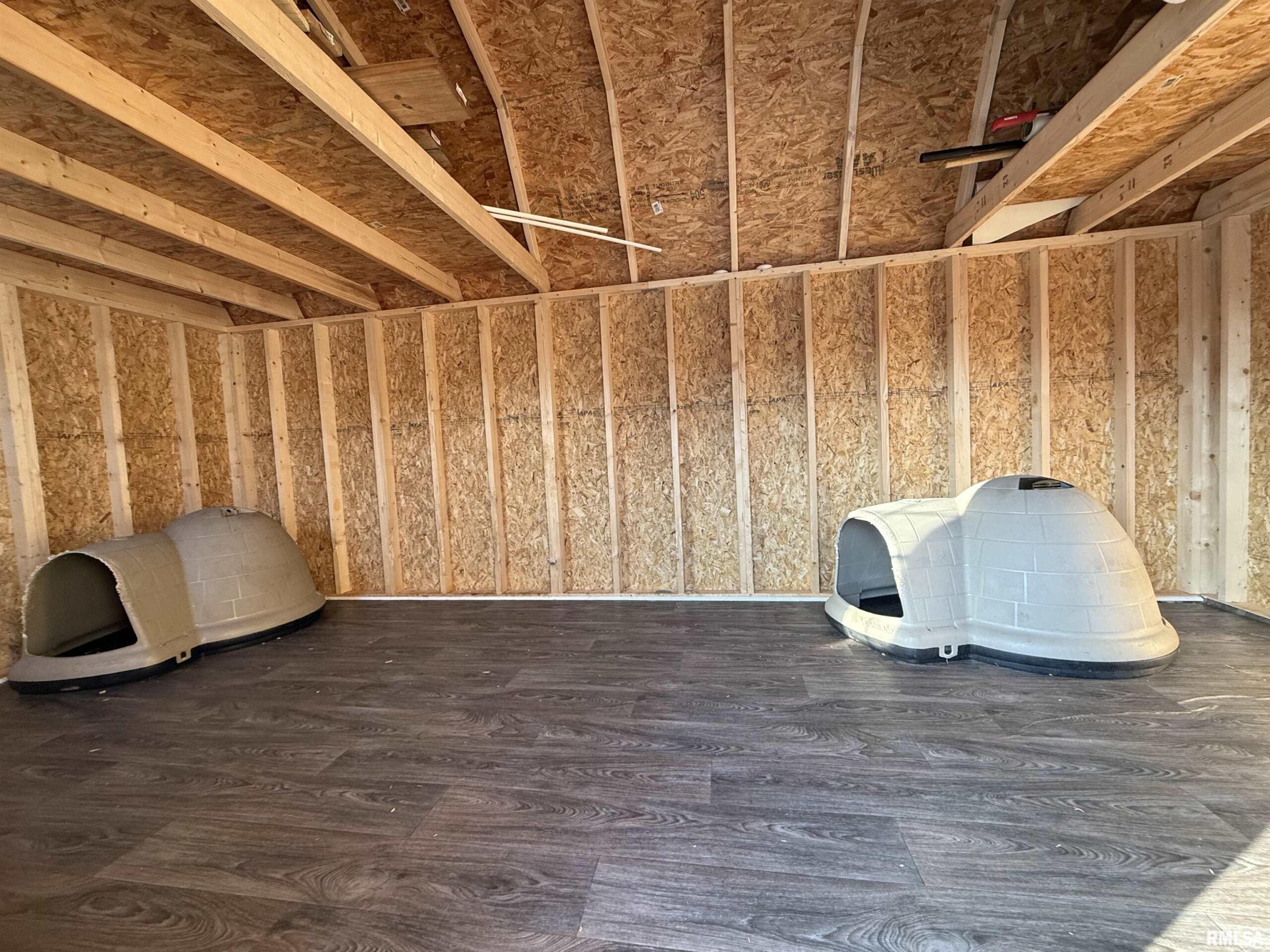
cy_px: 476
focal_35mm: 14
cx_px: 635
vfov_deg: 85.7
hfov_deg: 102.1
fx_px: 514
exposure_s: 1/99
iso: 160
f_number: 2.2
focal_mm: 2.22
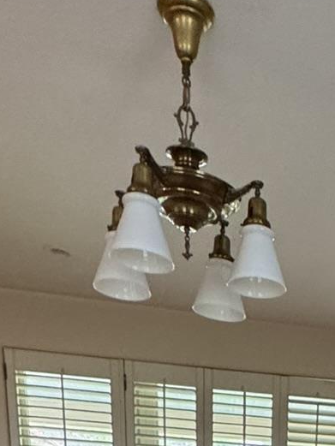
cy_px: 741
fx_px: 709
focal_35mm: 55
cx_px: 351
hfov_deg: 25.0
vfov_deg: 23.7
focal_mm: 2.22
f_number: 2.2
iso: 400
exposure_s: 1/60
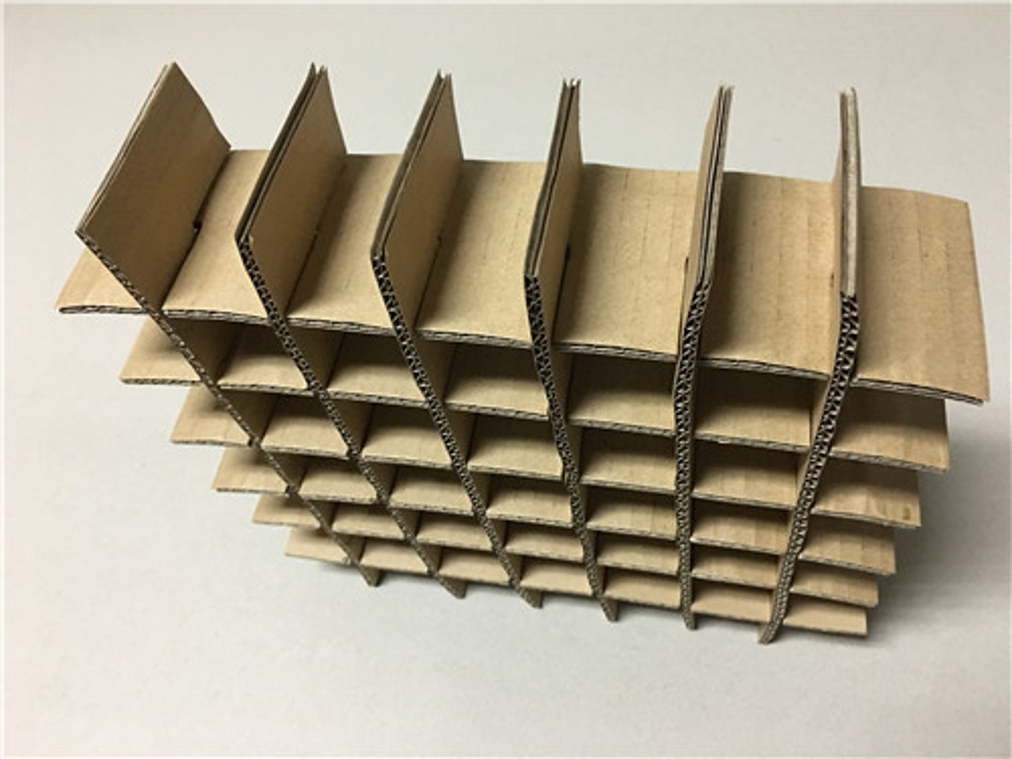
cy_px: 380
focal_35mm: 29
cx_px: 506
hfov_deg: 61.7
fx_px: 848
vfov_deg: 48.2
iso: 125
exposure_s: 1/8
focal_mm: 4.15
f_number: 2.2
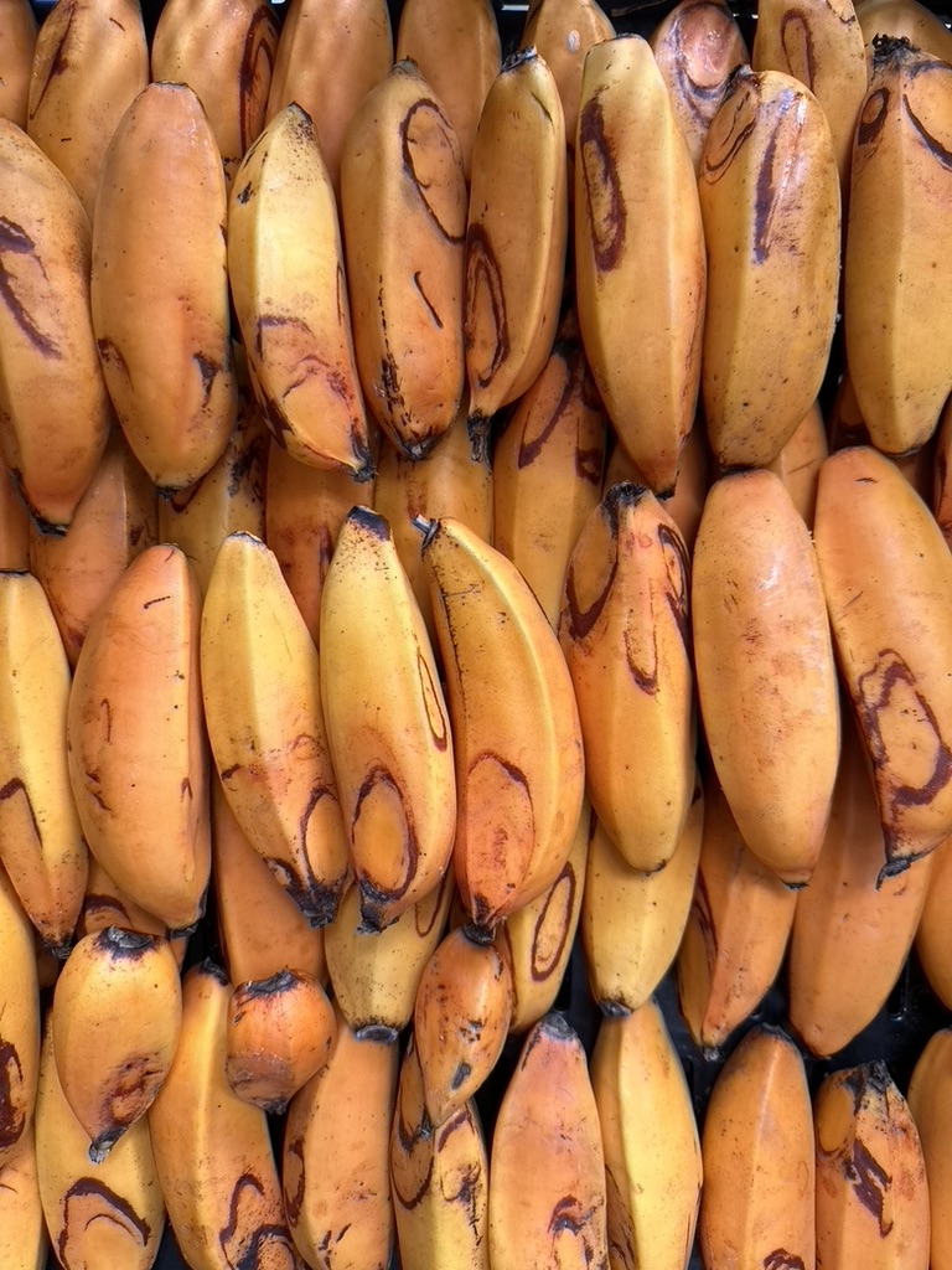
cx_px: 476
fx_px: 880
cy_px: 635
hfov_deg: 56.8
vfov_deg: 71.6
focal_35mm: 24
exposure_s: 1/121
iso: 160
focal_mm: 6.86
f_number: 1.78
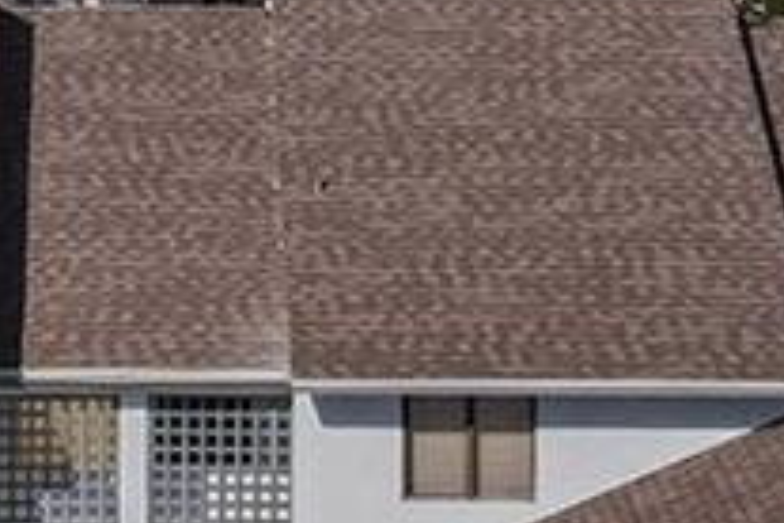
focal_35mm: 170
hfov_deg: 12.0
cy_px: -273
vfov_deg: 7.9
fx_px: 3702
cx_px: 140
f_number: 2.8
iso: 100
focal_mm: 8.38
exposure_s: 1/2000
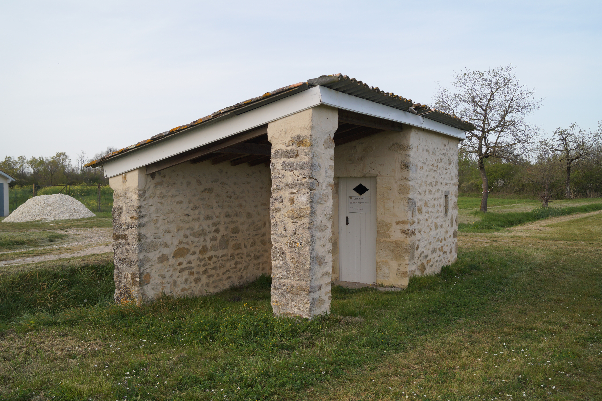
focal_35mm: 33
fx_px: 552
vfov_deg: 39.9
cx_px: 301
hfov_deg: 57.2
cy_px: 200
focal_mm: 22
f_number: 4.5
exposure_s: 1/320
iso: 100
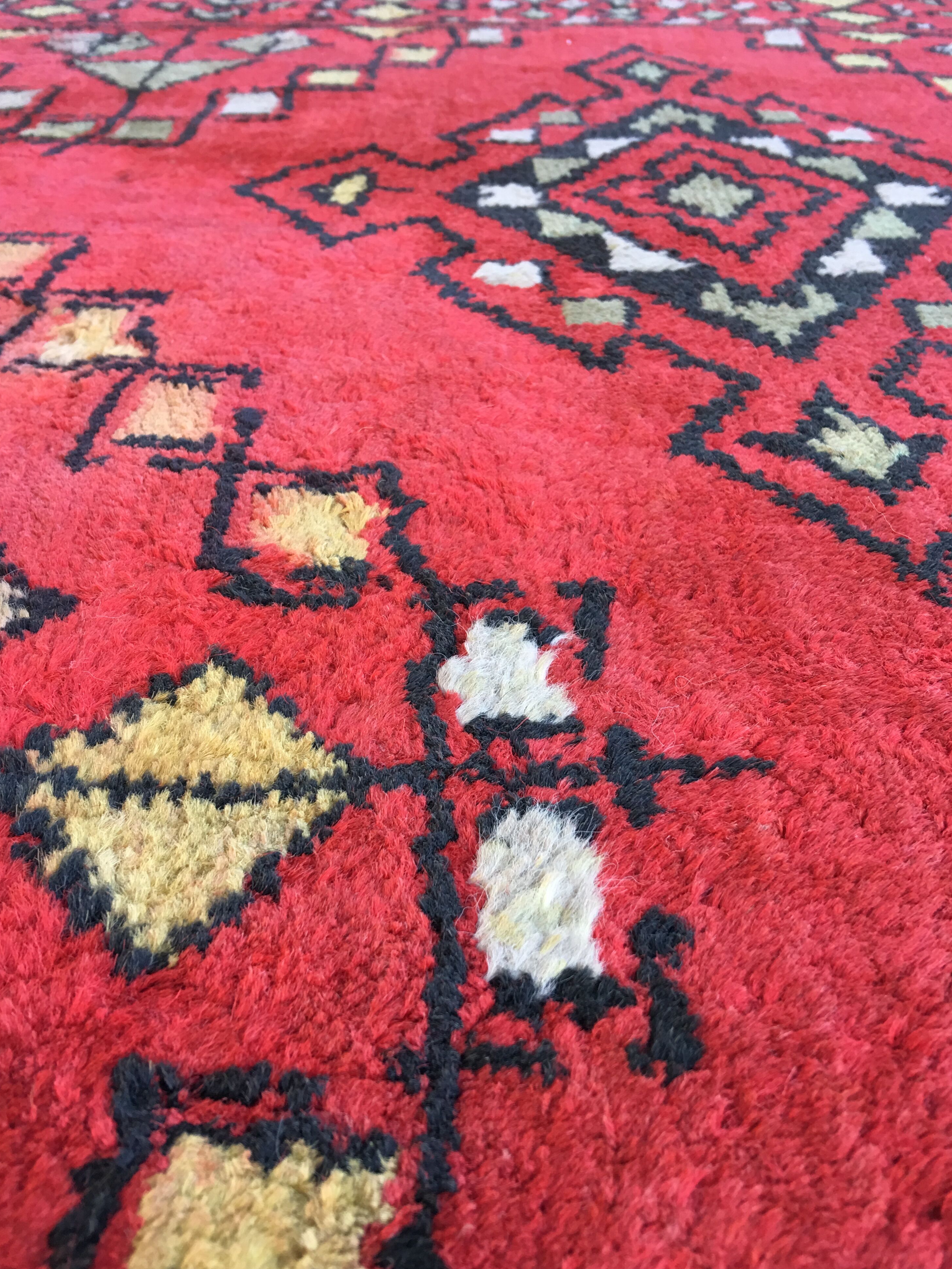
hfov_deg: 46.8
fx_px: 1100
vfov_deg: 60.0
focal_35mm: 30
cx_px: 473
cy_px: 637
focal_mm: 4.15
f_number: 2.2
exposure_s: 1/33
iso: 25
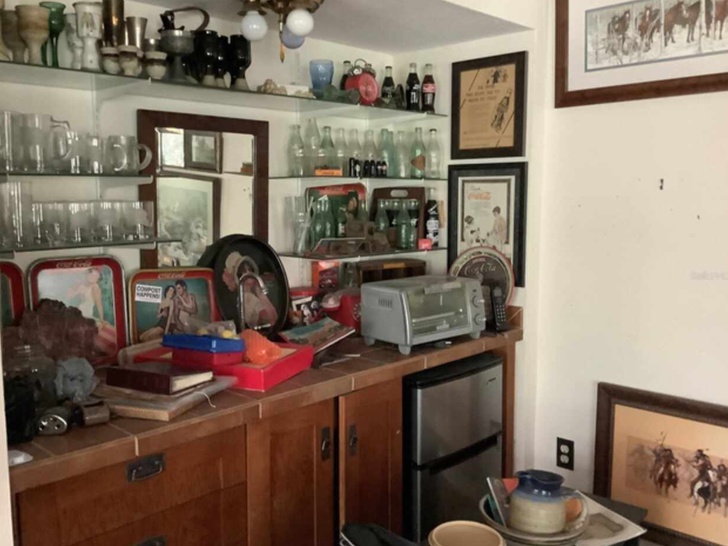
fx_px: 673
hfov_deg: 56.8
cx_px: 359
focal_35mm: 32
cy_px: 275
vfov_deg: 44.2
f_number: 2.4
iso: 640
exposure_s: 1/20
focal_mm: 3.3
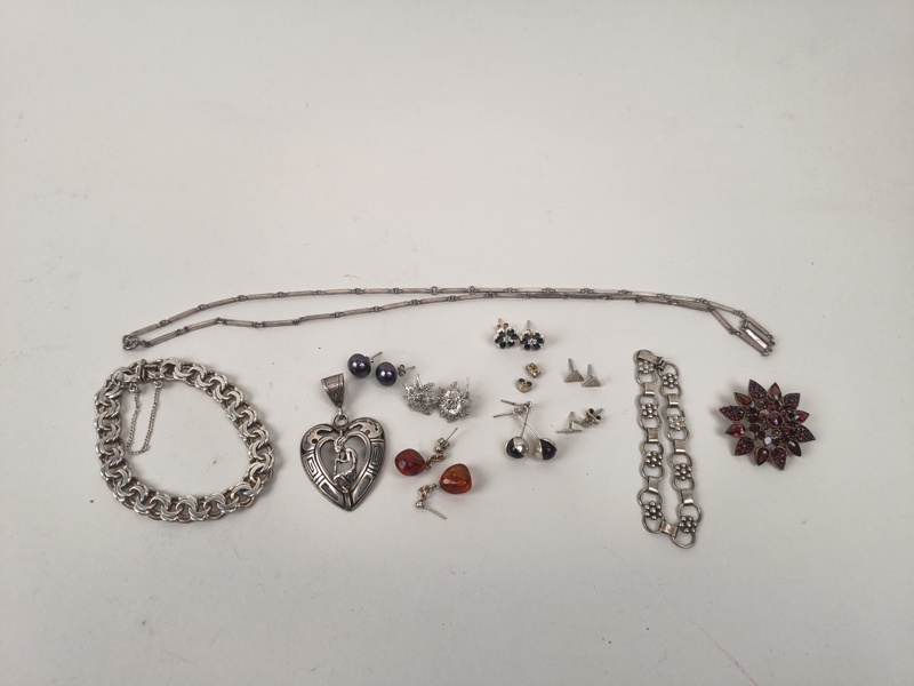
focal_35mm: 24
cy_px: 343
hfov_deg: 71.6
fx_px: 634
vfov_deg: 56.8
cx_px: 457
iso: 100
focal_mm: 5.56
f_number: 1.8
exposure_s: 1/126
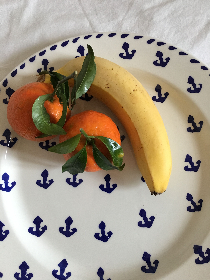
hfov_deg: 48.2
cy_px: 140
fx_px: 235
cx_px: 105
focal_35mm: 29
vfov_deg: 61.7
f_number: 2.2
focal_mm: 4.15
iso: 160
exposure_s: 1/33
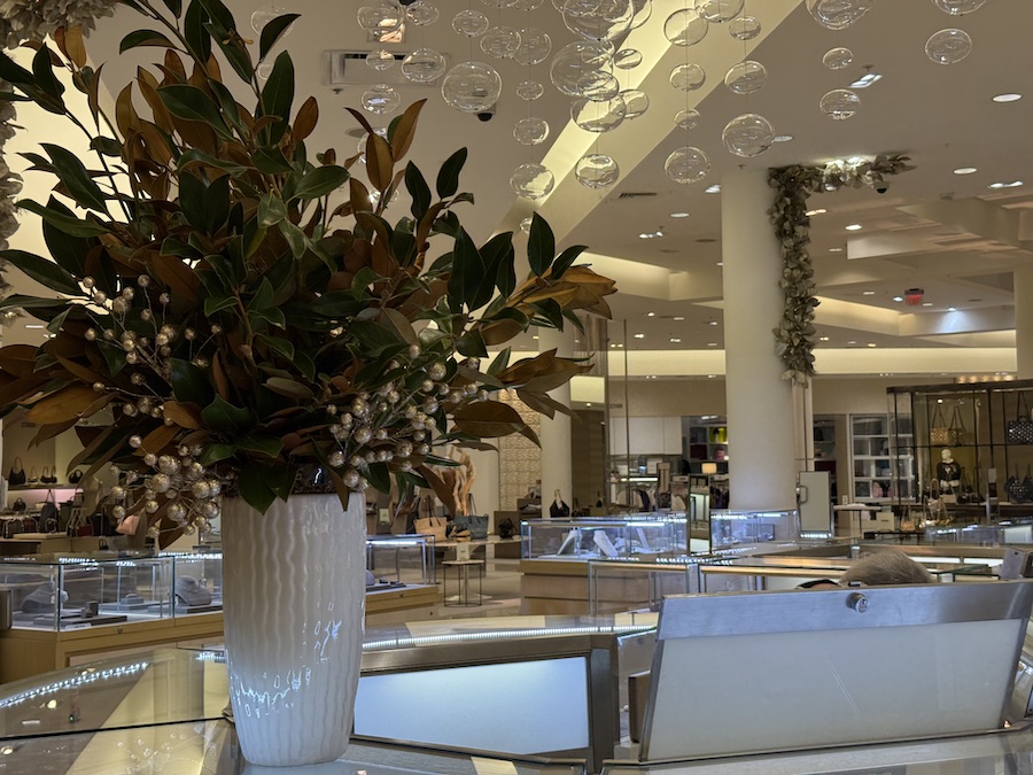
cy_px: 388
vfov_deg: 30.3
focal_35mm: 48
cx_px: 516
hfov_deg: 39.7
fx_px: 1432
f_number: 1.78
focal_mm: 6.76
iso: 100
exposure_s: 1/197
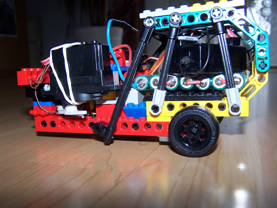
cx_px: 138
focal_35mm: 38
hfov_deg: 49.0
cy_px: 104
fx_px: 304
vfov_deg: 37.7
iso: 80
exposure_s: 1/60
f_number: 2.8
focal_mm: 6.3
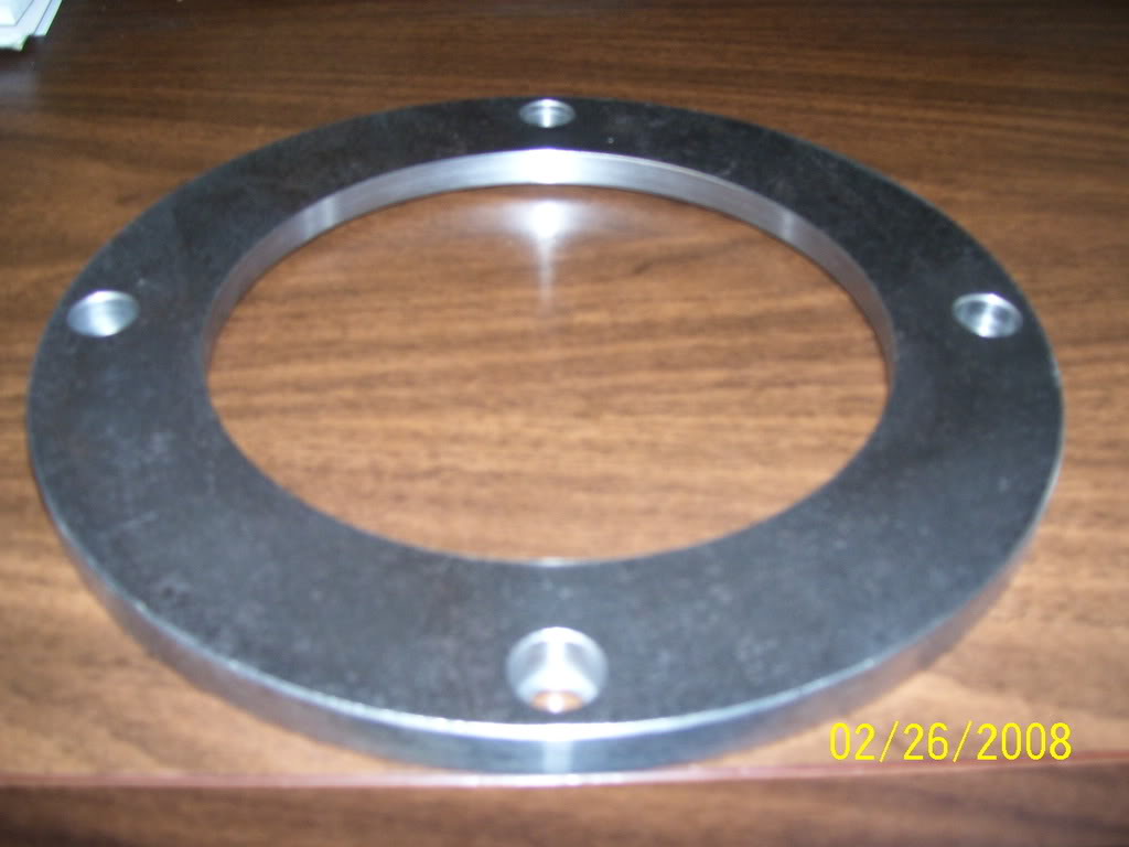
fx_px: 1207
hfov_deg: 50.1
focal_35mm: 37
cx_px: 564
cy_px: 424
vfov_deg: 38.7
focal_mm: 6
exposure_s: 1/60
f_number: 2.7
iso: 125
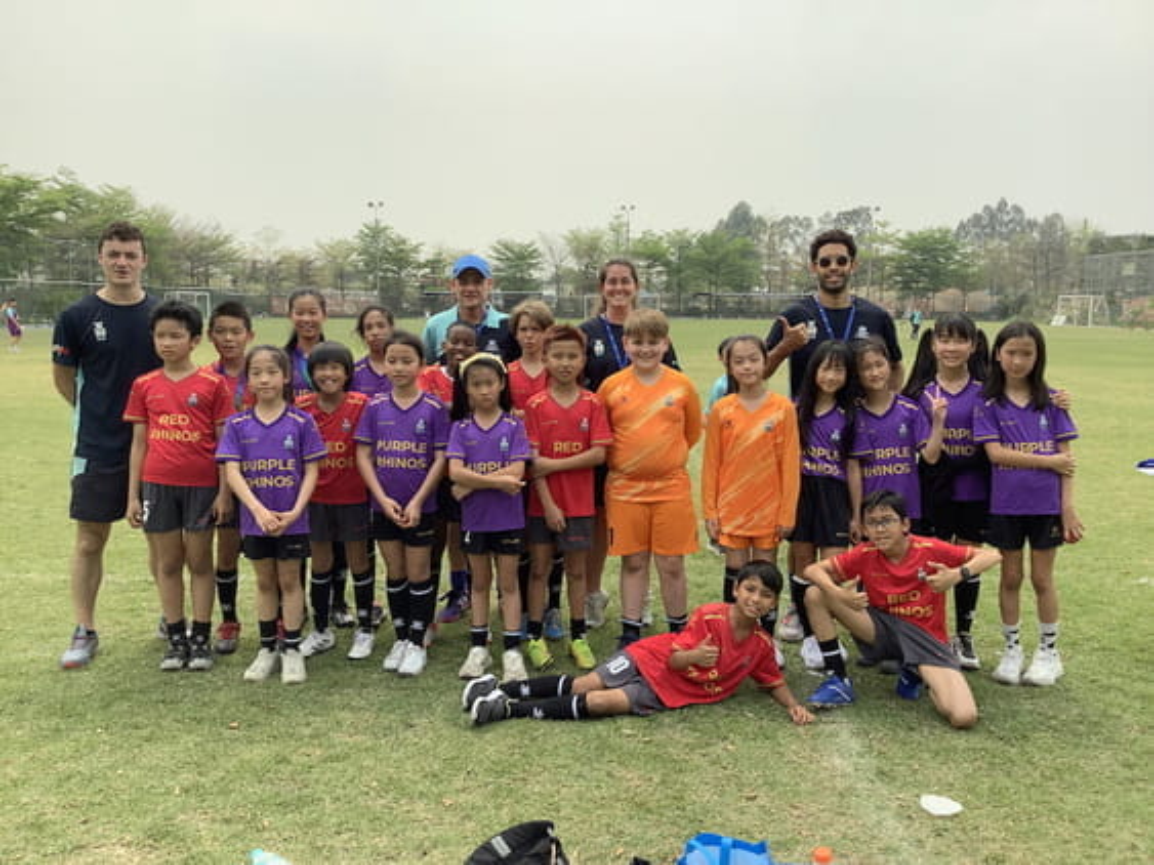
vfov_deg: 45.4
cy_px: 432
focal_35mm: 31
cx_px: 577
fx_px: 1033
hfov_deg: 58.4
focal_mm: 3.3
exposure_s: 1/1148
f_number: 2.4
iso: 25
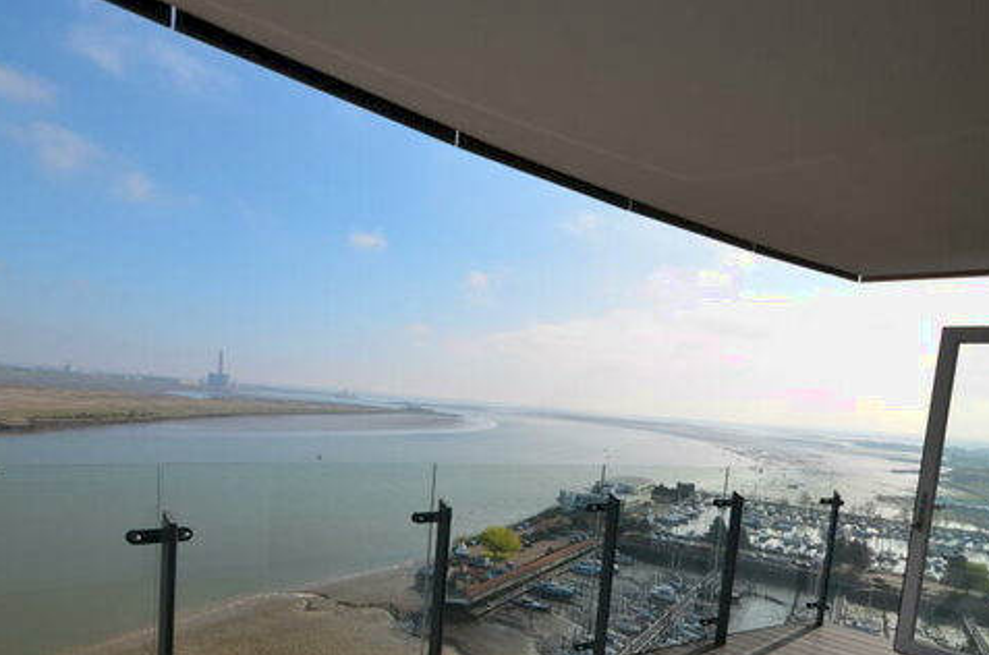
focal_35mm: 22
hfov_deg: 78.6
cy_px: 461
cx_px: 516
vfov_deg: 55.2
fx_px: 603
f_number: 9
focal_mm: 10
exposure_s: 1/320
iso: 100
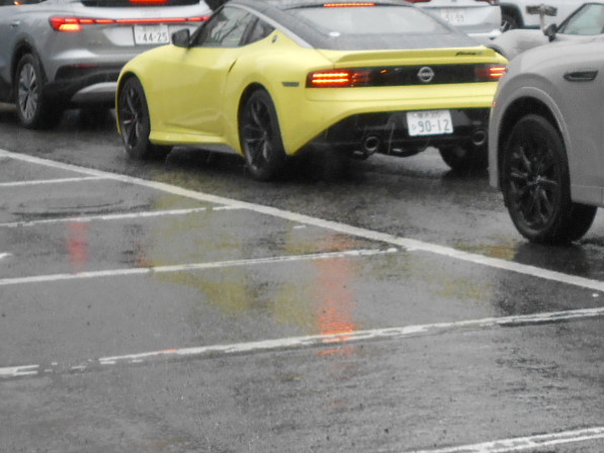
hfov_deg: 14.6
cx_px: 550
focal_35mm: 134
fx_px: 2339
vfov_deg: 11.1
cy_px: 171
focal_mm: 8.8
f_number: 4.5
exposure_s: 1/250
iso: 280
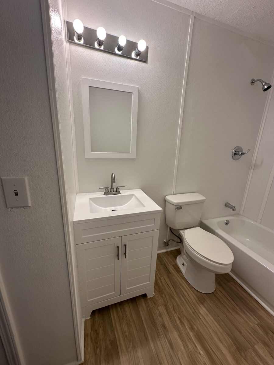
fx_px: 148
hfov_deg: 85.7
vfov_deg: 102.1
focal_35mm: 14
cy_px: 182
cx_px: 137
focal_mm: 2.22
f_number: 2.2
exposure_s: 1/120
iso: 80
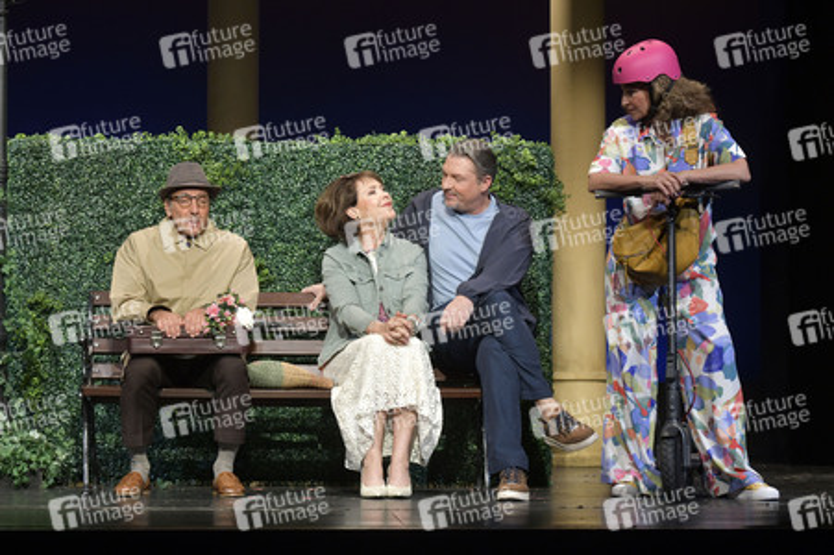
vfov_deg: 15.2
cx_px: 417
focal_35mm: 90
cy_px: 278
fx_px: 2083
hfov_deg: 22.6
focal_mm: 90
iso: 1250
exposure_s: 1/160
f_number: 5.6
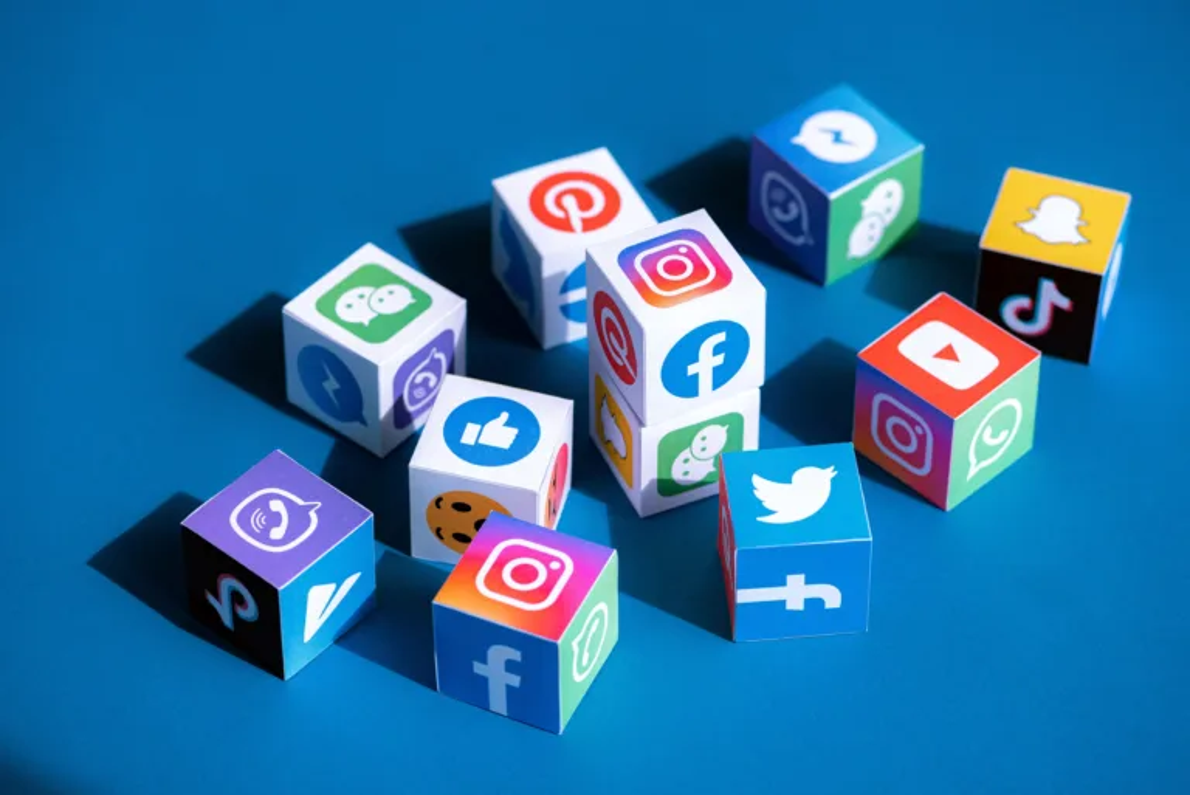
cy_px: 398
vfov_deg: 13.1
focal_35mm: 105
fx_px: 3473
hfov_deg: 19.4
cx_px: 595
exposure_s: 1/500
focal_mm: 105
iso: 200
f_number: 5.6
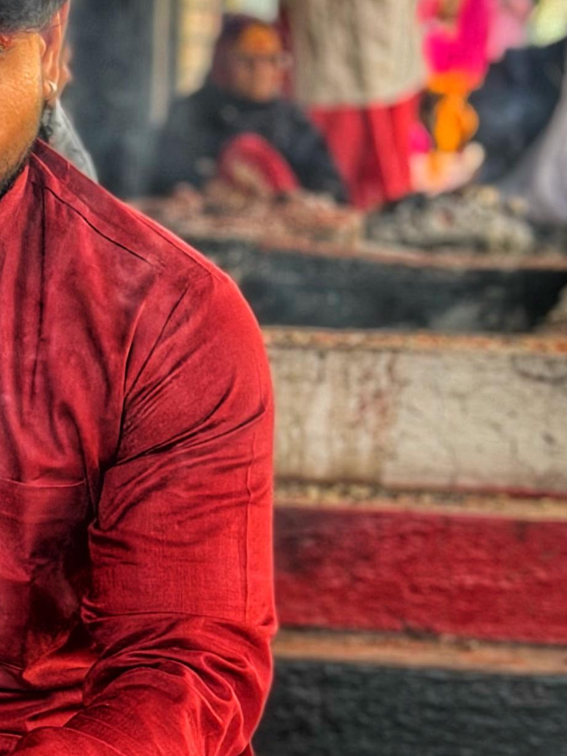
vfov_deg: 12.5
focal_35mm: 157
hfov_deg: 9.3
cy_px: 706
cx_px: -210
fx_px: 3428
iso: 64
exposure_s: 1/177
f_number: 1.78
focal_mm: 6.76
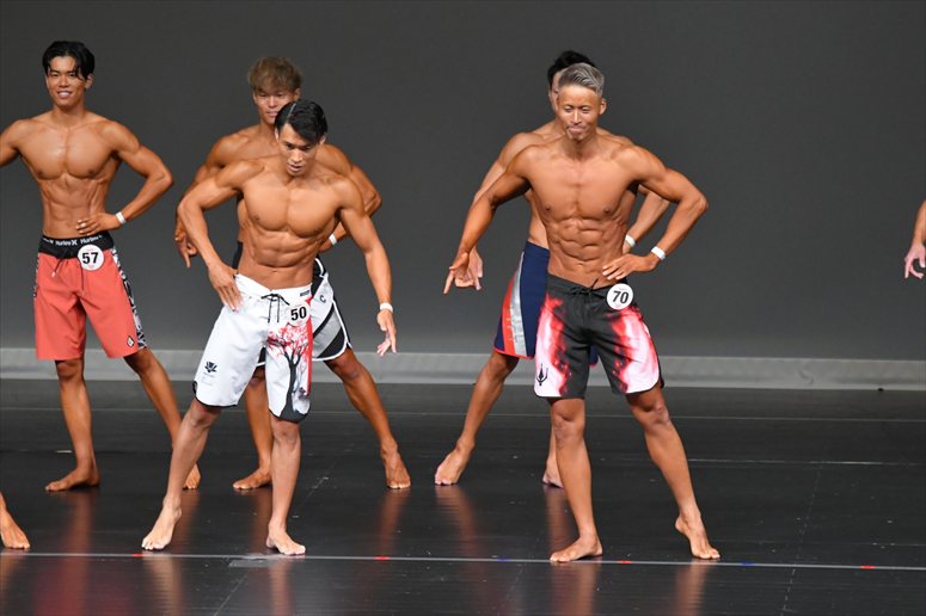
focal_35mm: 300
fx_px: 7713
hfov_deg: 6.9
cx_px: 463
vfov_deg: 4.6
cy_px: 308
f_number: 5.6
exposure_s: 1/400
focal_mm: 200
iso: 4000
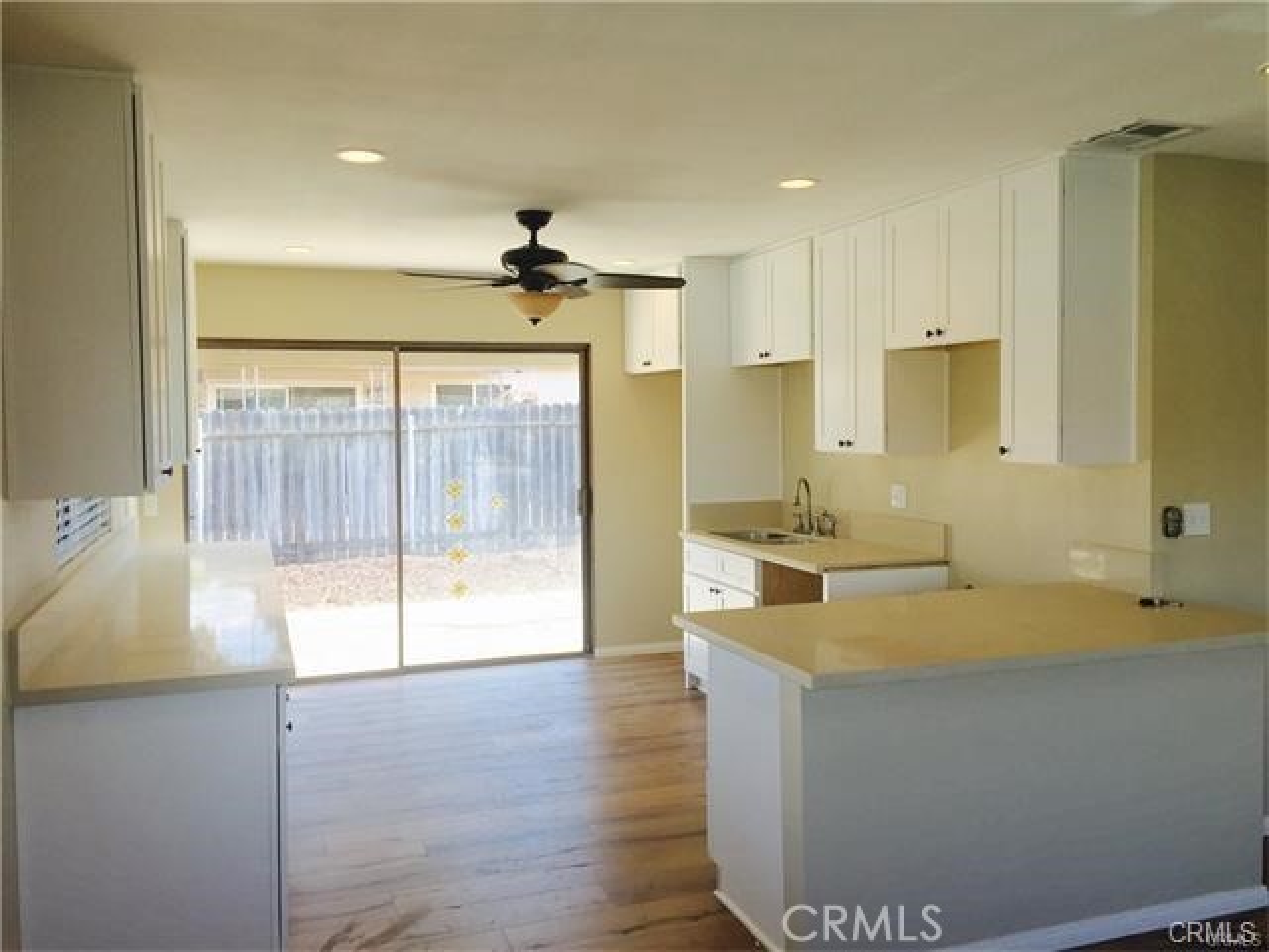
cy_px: 476
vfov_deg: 48.2
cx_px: 634
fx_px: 1063
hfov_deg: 61.7
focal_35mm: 29
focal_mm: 4.15
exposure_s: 1/206
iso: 32
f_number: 2.2
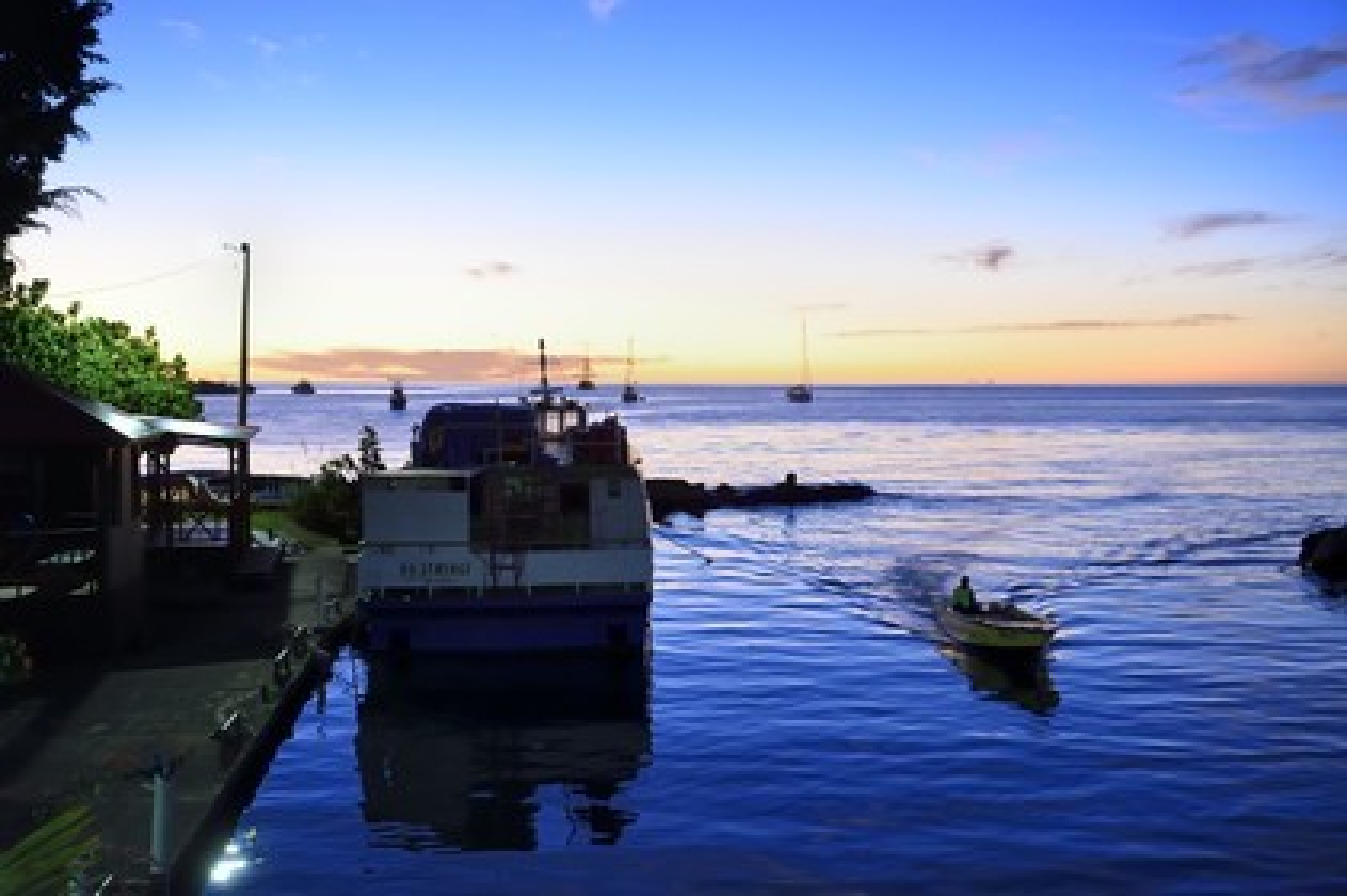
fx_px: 1645
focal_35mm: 44
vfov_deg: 30.5
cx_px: 674
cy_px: 448
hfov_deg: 44.5
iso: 1600
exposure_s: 1/10
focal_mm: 44
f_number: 4.5
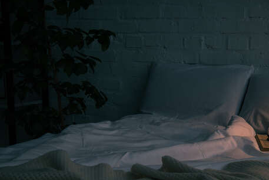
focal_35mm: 81
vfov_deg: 16.8
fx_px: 605
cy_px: 129
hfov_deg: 24.8
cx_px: 199
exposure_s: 1/20
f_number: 11
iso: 100
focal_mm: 50
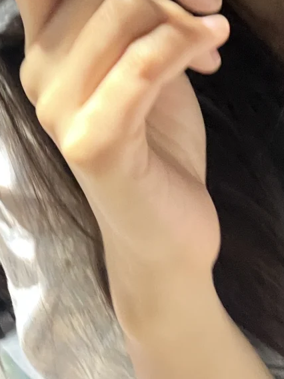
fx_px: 831
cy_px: -37
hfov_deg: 19.1
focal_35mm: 76
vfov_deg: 24.0
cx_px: 34
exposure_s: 1/20
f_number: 2.2
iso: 640
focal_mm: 2.71
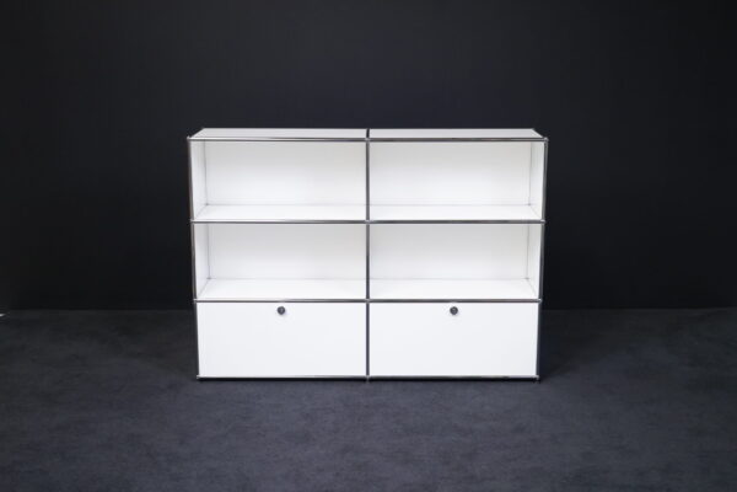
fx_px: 983
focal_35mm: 48
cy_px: 246
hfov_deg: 41.1
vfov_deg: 28.1
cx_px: 368
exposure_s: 1/250
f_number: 7.1
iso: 5000
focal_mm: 48
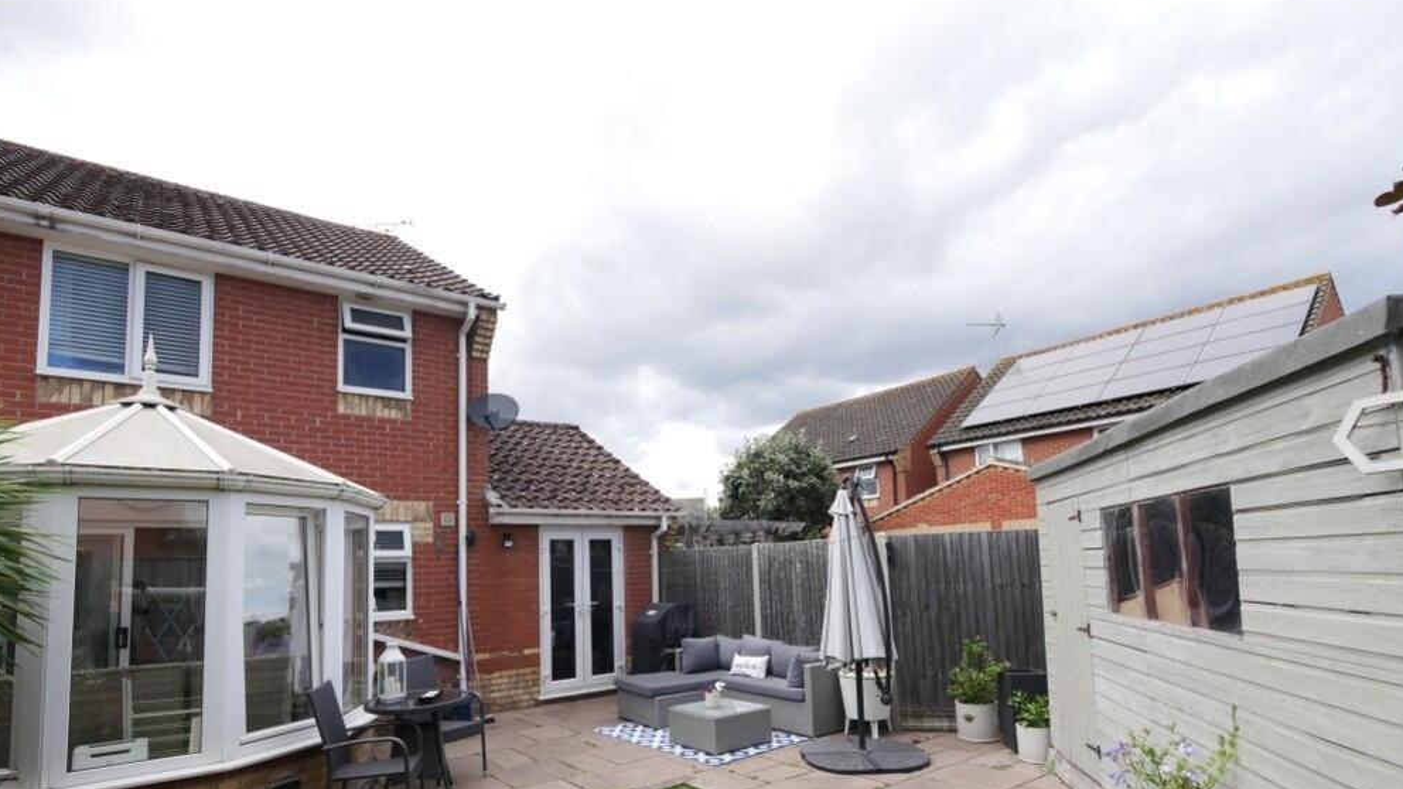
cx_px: 694
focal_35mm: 18
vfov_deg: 60.1
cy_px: 500
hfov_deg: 92.7
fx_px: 670
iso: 200
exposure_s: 1/200
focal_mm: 8
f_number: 5
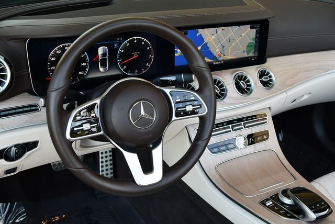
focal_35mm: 44
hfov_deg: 44.5
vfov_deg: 30.6
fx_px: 410
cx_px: 168
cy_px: 112
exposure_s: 1/250
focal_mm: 22
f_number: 4
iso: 400
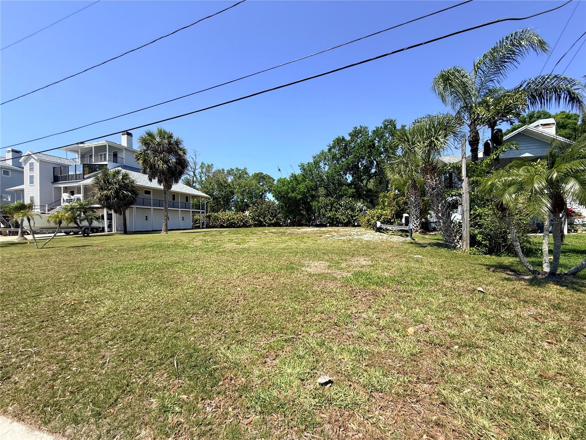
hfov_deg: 102.1
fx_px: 237
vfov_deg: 85.7
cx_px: 293
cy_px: 220
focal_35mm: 14
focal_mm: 2.22
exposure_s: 1/1464
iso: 50
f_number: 2.2
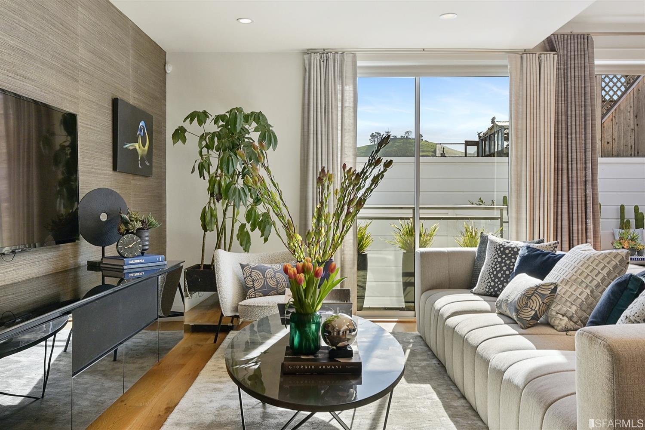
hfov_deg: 61.9
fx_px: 537
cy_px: 215
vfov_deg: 43.6
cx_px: 322
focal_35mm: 30
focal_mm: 20
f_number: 11
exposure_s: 1/125
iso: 400
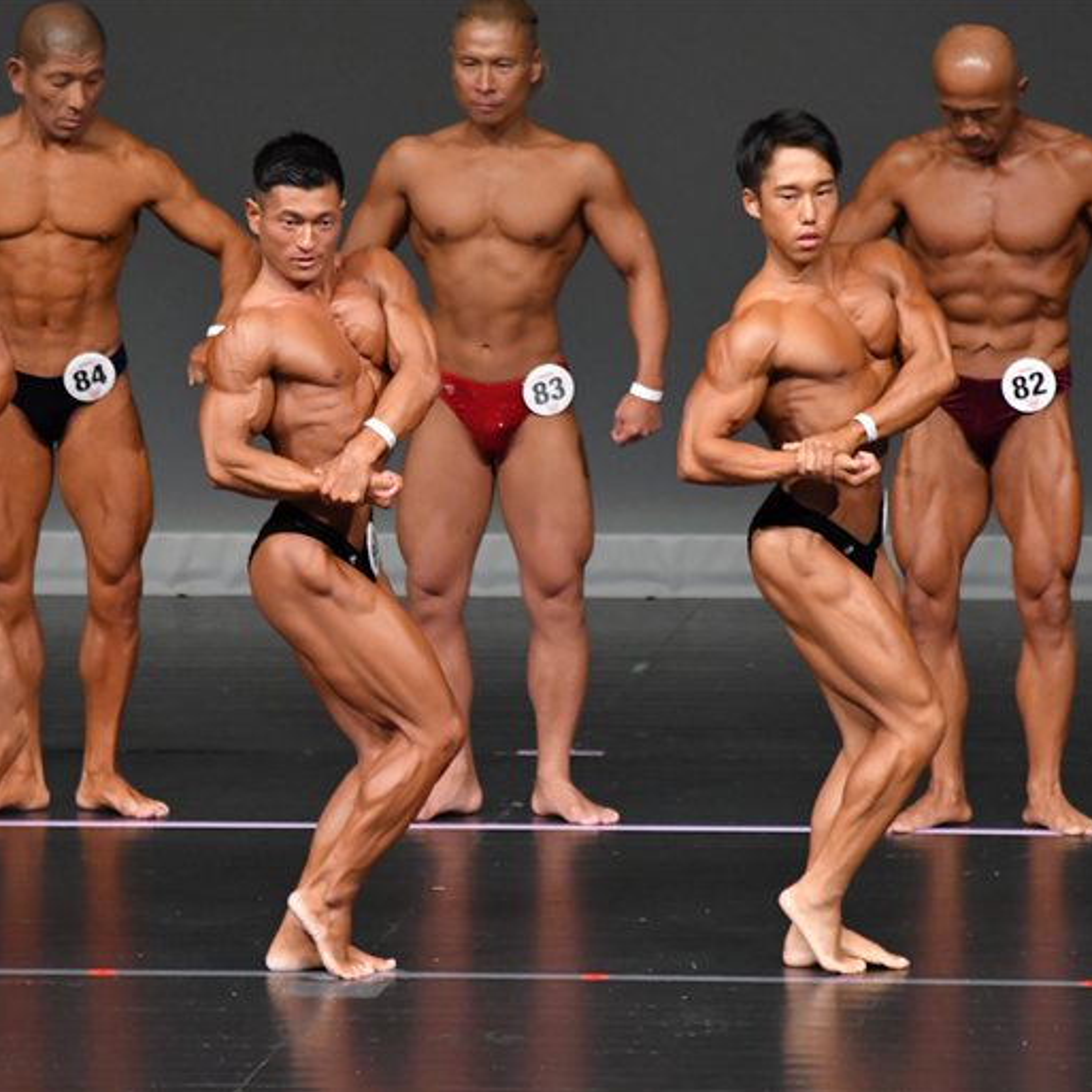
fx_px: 17167
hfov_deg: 3.6
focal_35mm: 481
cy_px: 547
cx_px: 446
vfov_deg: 3.6
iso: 4000
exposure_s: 1/400
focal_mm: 250
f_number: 5.6
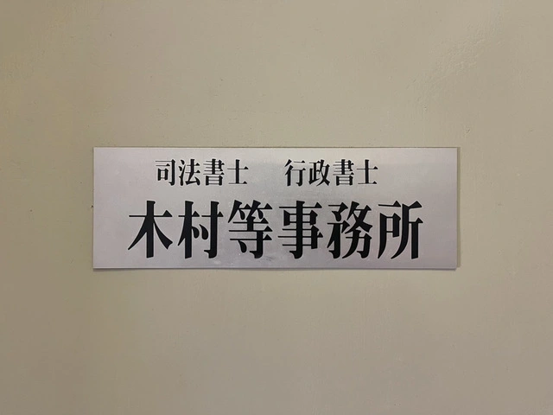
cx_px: 276
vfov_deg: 53.1
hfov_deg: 67.3
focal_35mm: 26
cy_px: 208
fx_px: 415
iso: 250
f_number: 1.6
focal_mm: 5.1
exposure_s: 1/50
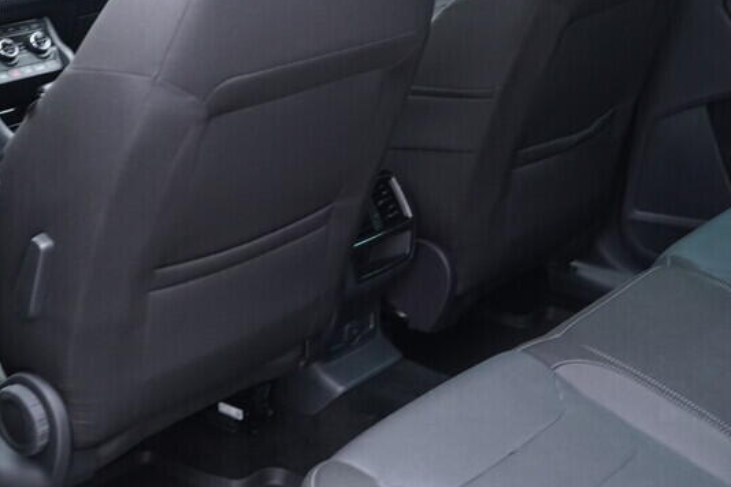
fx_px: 1401
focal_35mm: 69
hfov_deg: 29.2
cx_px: 348
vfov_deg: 19.7
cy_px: 199
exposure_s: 1/40
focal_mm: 24
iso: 400
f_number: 2.8
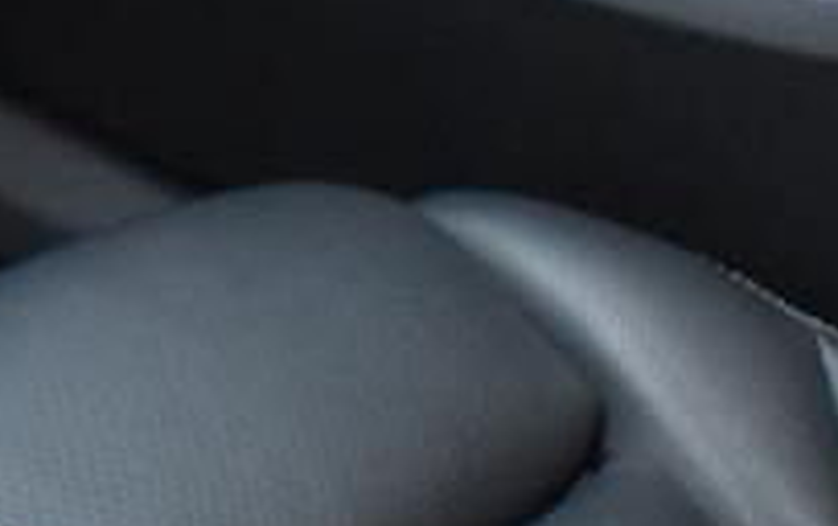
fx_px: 4984
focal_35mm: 218
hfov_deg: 8.4
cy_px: 366
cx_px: -1508
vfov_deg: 6.0
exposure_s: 1/60
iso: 1800
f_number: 3.5
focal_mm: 18
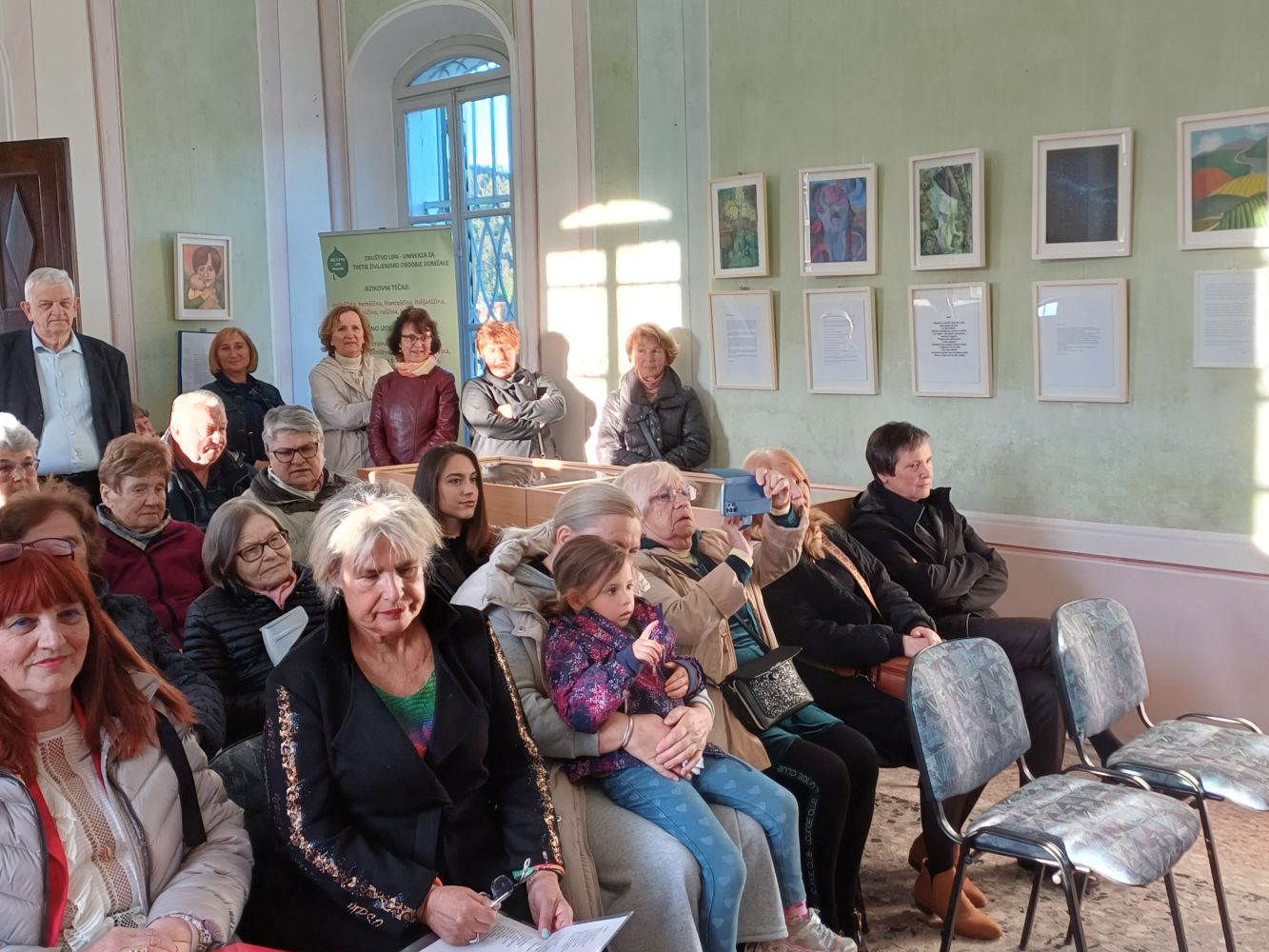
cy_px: 442
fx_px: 1320
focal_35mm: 36
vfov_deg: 39.6
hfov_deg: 51.3
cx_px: 663
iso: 100
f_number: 1.8
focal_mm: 4.65
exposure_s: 1/50
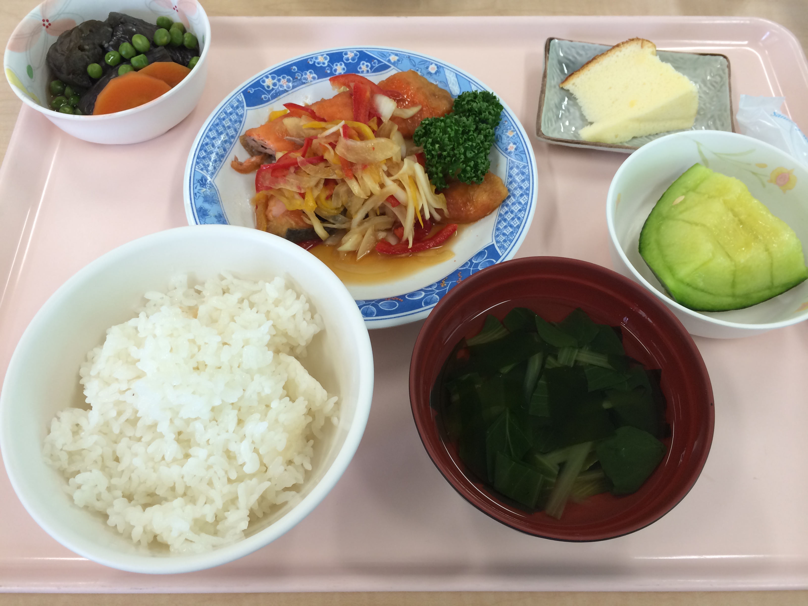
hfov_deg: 60.0
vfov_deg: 46.8
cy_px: 303
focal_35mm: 30
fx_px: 700
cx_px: 404
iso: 40
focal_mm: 4.12
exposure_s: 1/40
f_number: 2.2
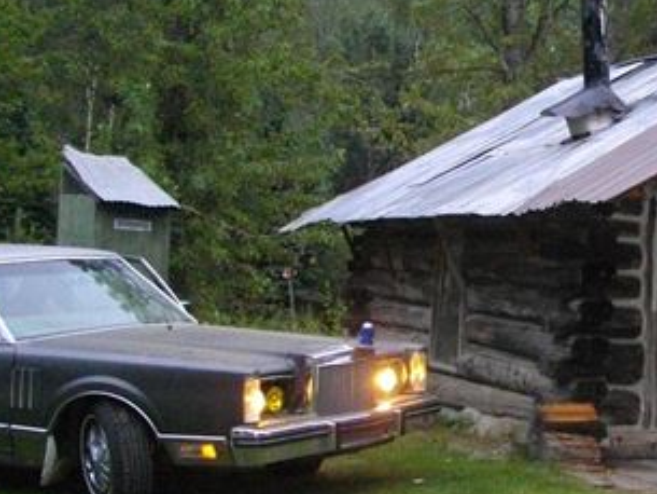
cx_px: 663
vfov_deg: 17.6
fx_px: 1595
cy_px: 296
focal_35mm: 84
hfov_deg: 22.4
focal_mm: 5.7
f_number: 2.9
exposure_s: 1/50
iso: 371
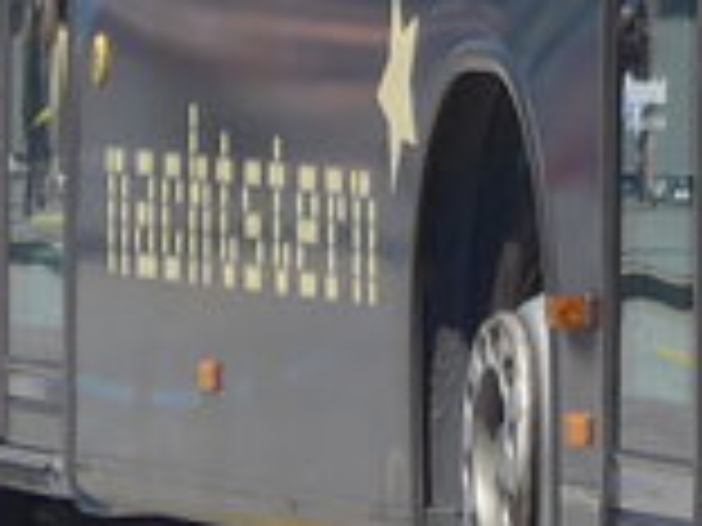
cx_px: 1413
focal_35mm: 1147
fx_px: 23261
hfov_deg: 1.7
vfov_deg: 1.3
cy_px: -827
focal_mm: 28.9
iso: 100
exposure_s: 1/400
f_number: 5.5
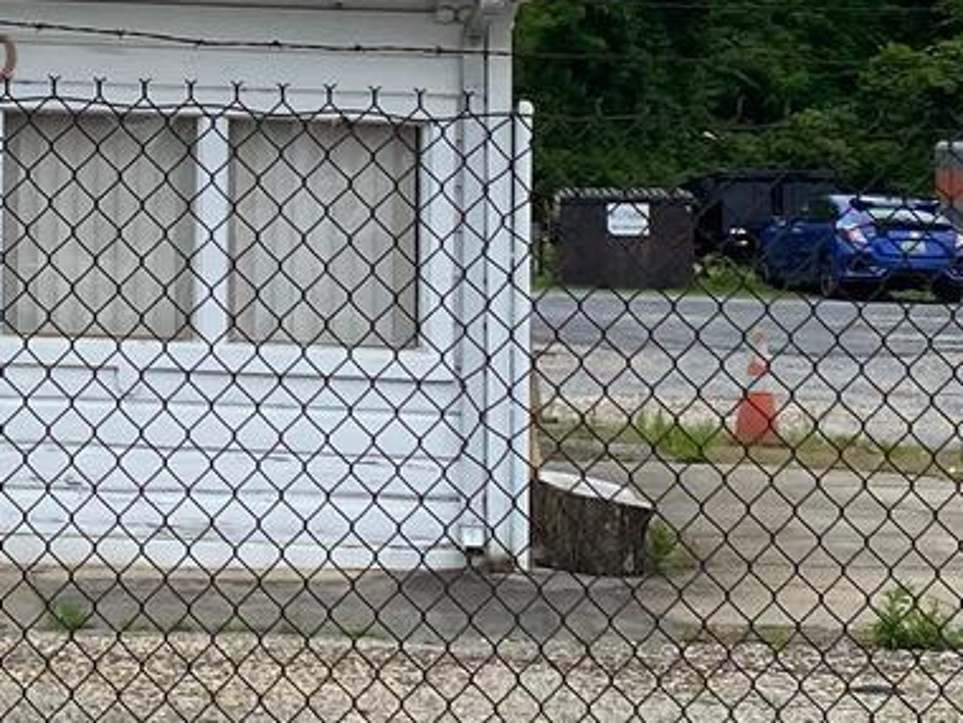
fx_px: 3895
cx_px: -63
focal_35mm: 140
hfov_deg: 13.8
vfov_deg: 10.5
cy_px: -36
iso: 32
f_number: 1.8
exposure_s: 1/2688
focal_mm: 4.25
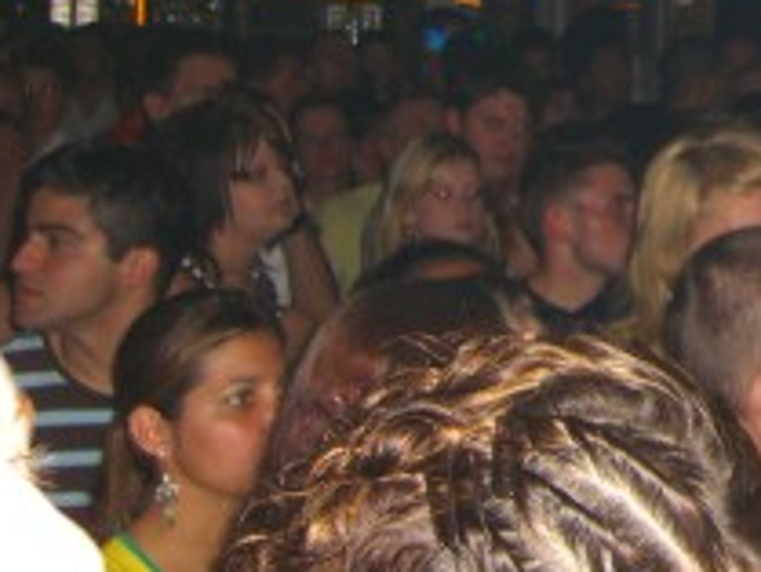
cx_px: 932
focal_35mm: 109
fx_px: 2398
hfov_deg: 17.2
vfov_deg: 13.3
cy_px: -87
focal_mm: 7.9
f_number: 2.8
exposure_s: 1/60
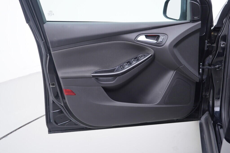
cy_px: 76
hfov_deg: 53.1
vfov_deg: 36.9
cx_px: 115
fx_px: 230
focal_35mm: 36
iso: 125
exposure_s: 1/40
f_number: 2.8
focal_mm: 24
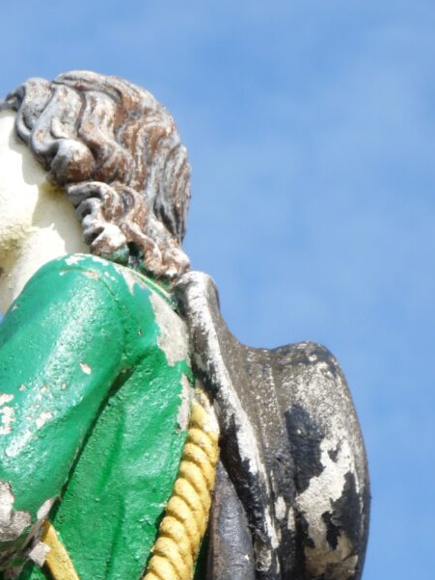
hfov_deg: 4.7
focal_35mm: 313
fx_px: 5248
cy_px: 489
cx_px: 70
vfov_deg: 6.3
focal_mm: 32.7
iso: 100
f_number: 5.6
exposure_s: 1/320
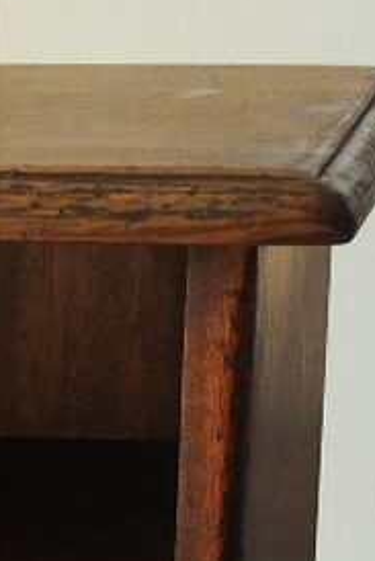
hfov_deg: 4.9
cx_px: -564
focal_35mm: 271
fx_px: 4229
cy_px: 1048
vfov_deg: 7.4
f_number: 5.6
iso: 400
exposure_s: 1/25
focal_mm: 28
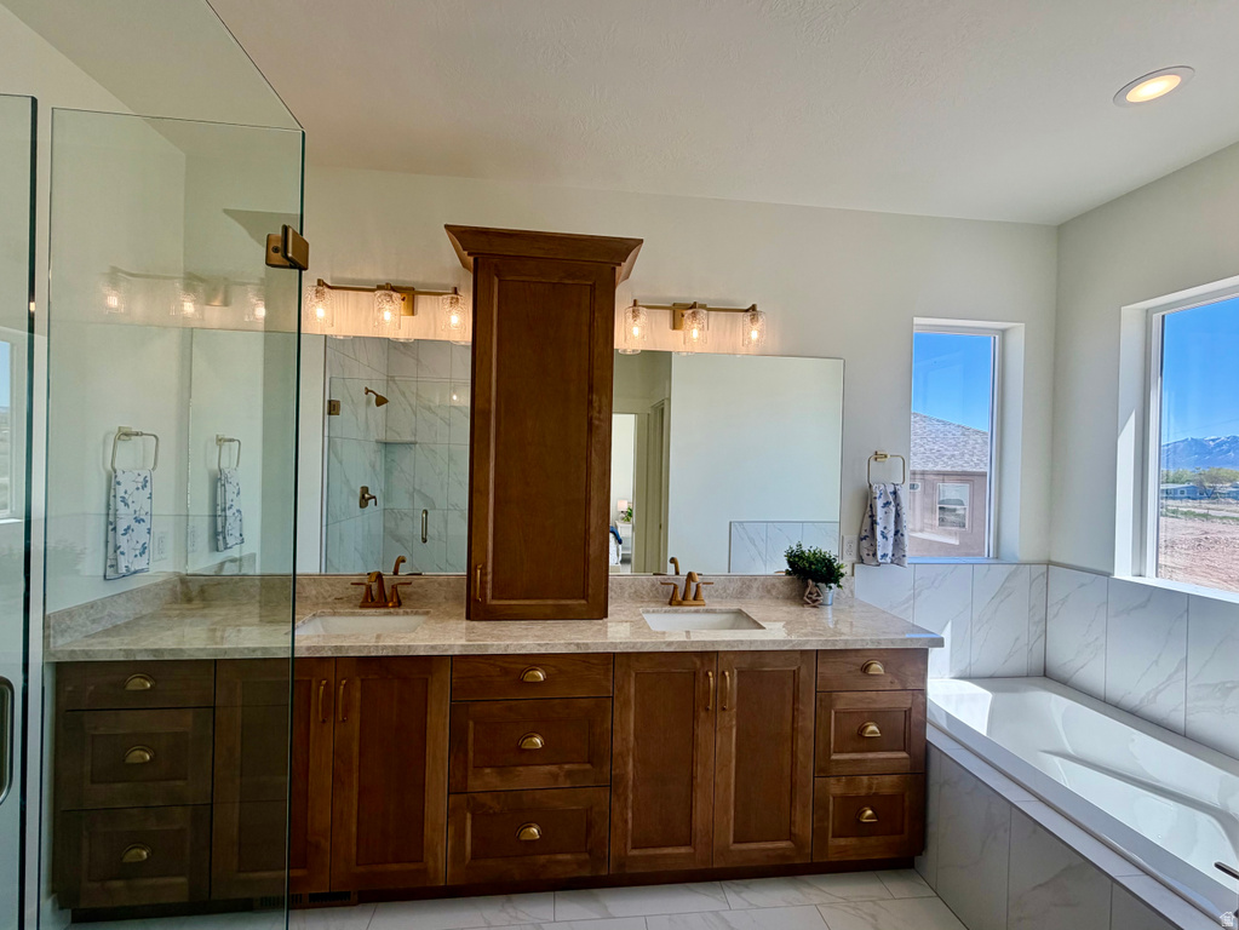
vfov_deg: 85.7
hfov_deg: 102.0
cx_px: 620
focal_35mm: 14
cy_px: 465
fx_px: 501
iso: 64
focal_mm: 2.22
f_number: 2.2
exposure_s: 1/475
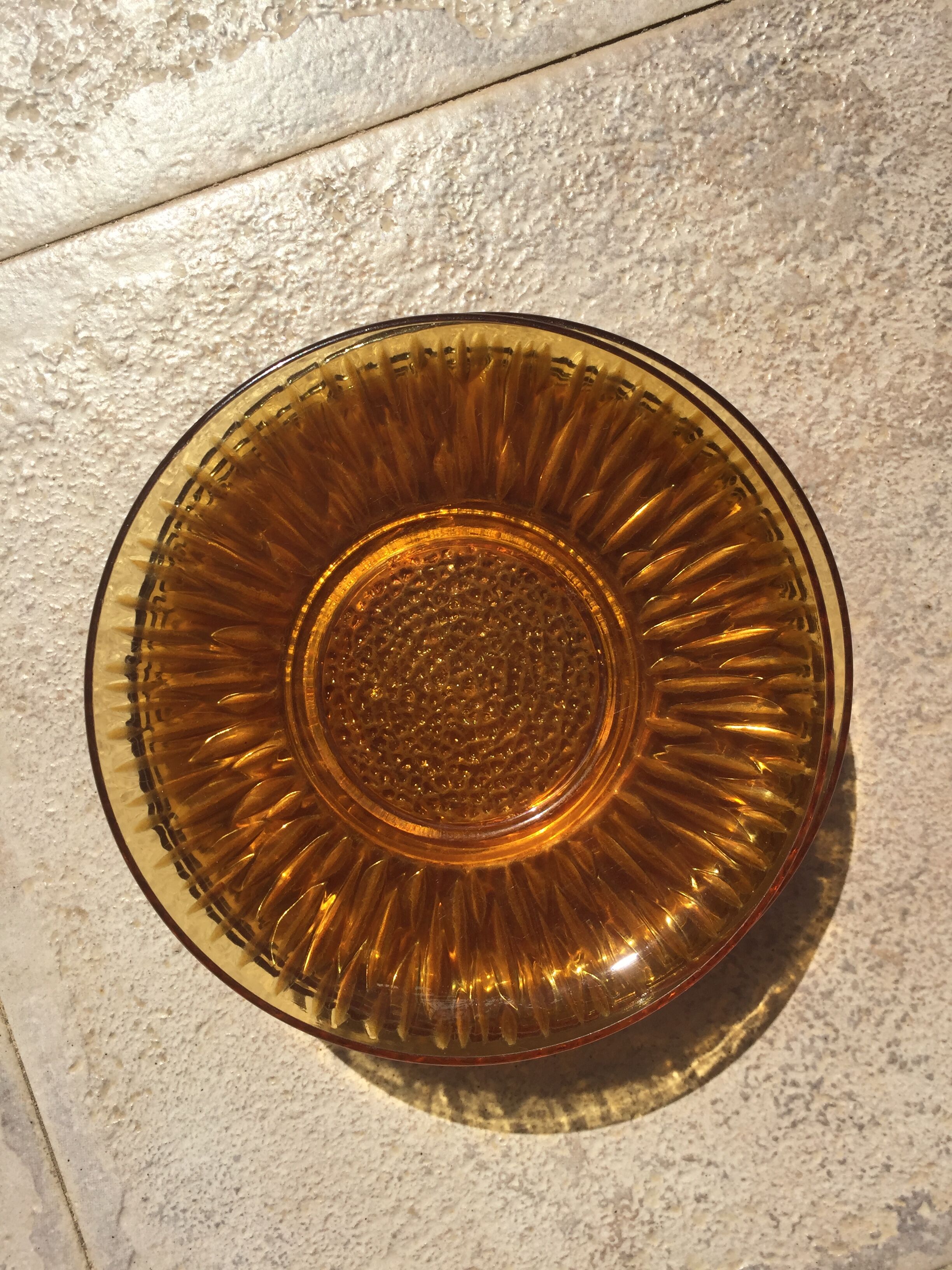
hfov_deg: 48.2
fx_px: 1063
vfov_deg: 61.7
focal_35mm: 29
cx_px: 476
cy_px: 635
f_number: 2.2
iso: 32
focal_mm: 4.15
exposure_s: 1/3968
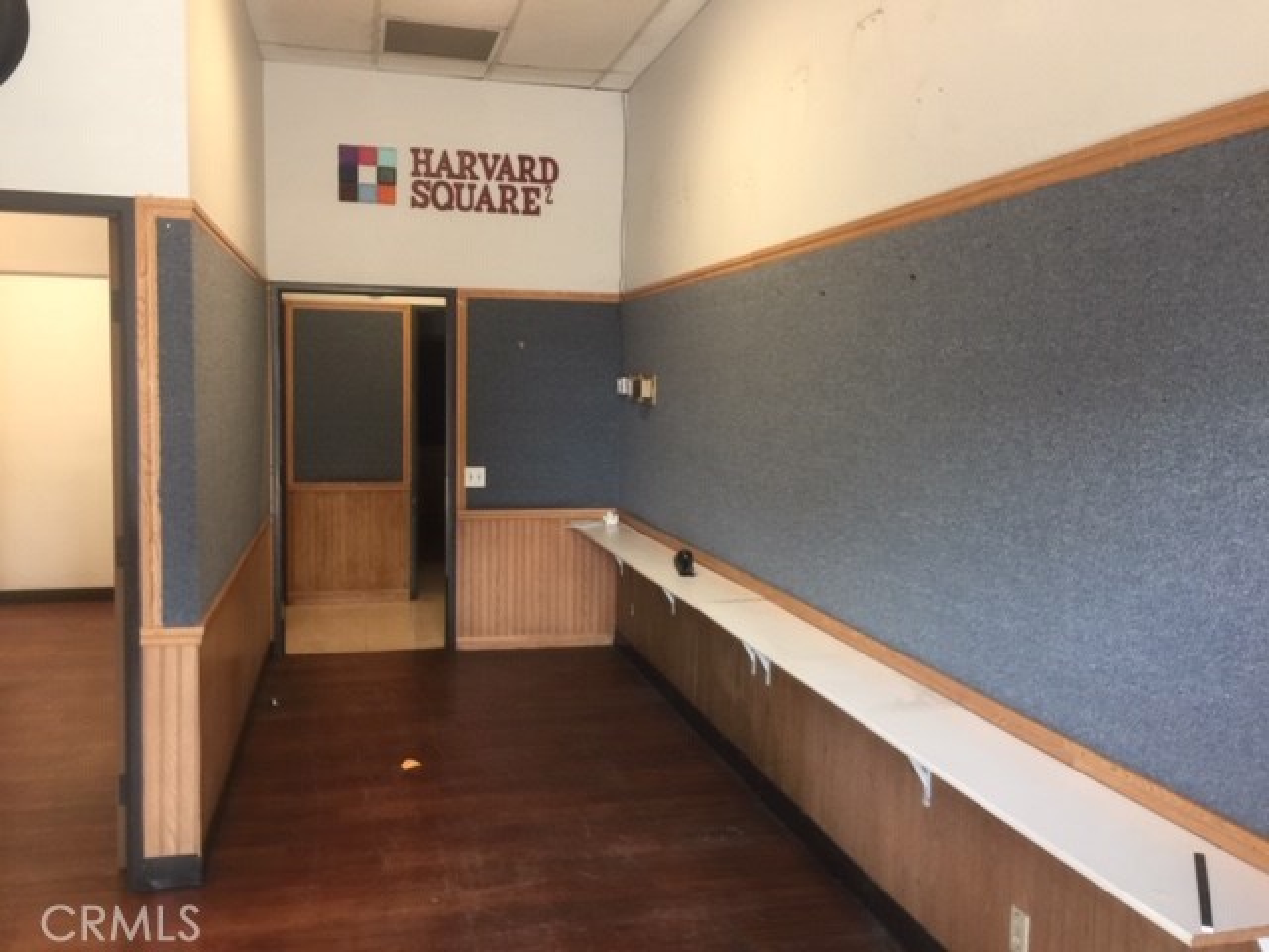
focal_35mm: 29
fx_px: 1063
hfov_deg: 61.7
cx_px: 634
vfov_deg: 48.2
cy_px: 476
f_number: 2.2
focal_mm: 4.15
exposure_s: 1/15
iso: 40
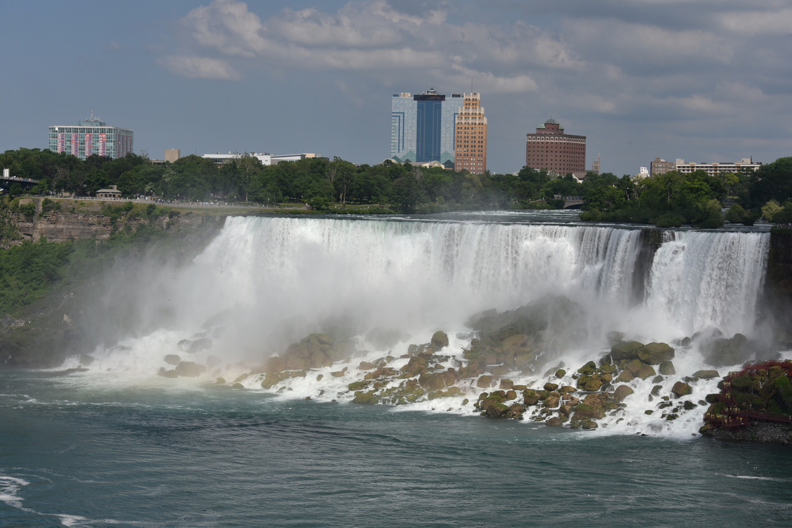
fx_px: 1540
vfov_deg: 19.5
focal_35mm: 70
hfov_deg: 28.8
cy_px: 264
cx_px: 396
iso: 100
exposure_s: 1/400
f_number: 10
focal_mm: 70
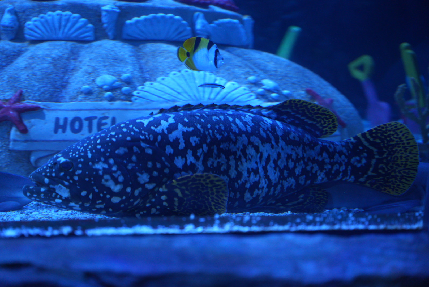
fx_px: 835
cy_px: 144
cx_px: 214
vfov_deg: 19.5
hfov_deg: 28.8
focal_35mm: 70
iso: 2500
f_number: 2.8
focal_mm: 70
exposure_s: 1/400
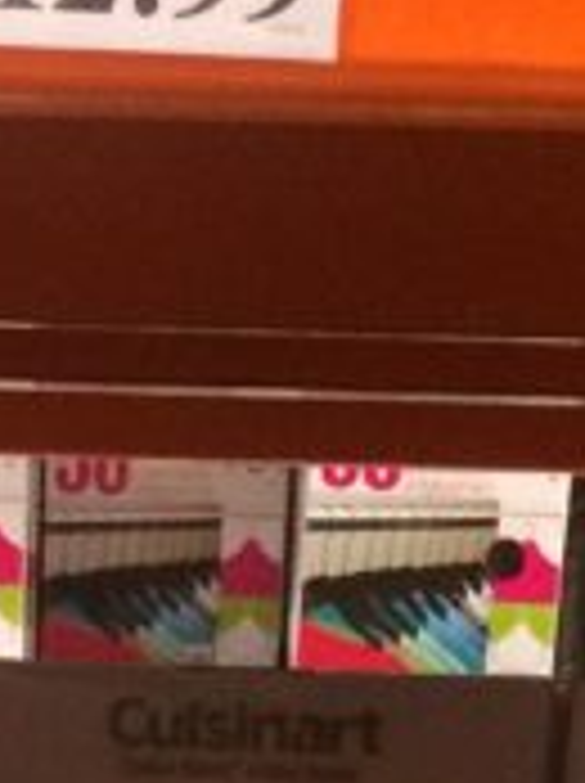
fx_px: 3863
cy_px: 2246
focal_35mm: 171
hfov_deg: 8.6
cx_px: -40
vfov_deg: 9.4
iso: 200
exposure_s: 1/33
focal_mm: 4.15
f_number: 2.2
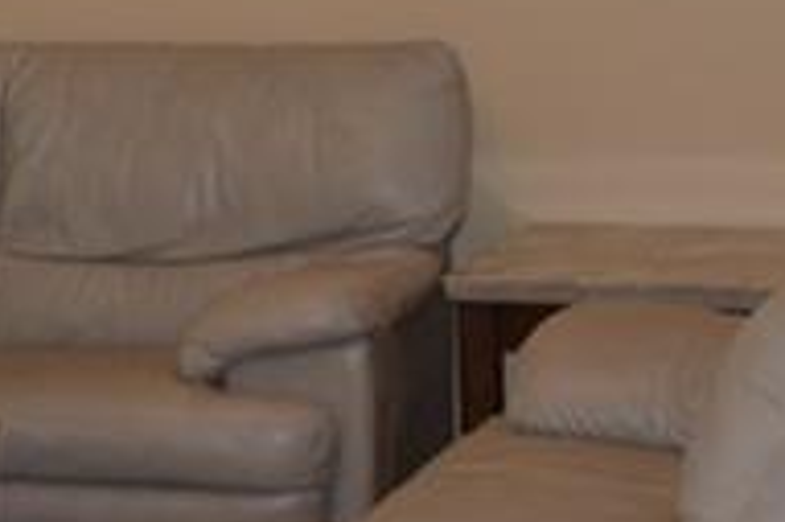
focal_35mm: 145
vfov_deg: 9.3
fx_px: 3159
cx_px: 45
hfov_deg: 14.0
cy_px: -107
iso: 180
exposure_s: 1/30
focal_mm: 18
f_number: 3.5
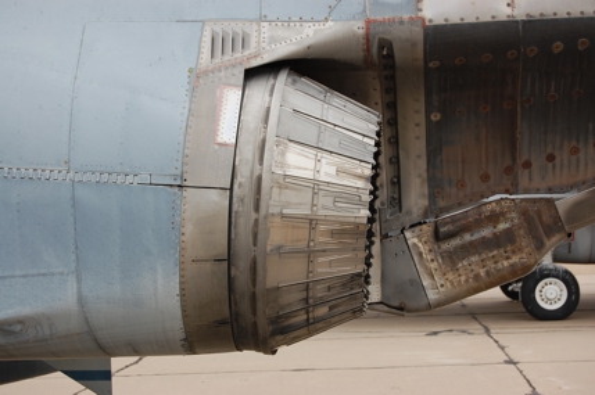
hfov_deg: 24.6
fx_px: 1362
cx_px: 298
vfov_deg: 16.5
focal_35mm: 82
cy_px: 198
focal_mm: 55
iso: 200
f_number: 8
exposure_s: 1/250
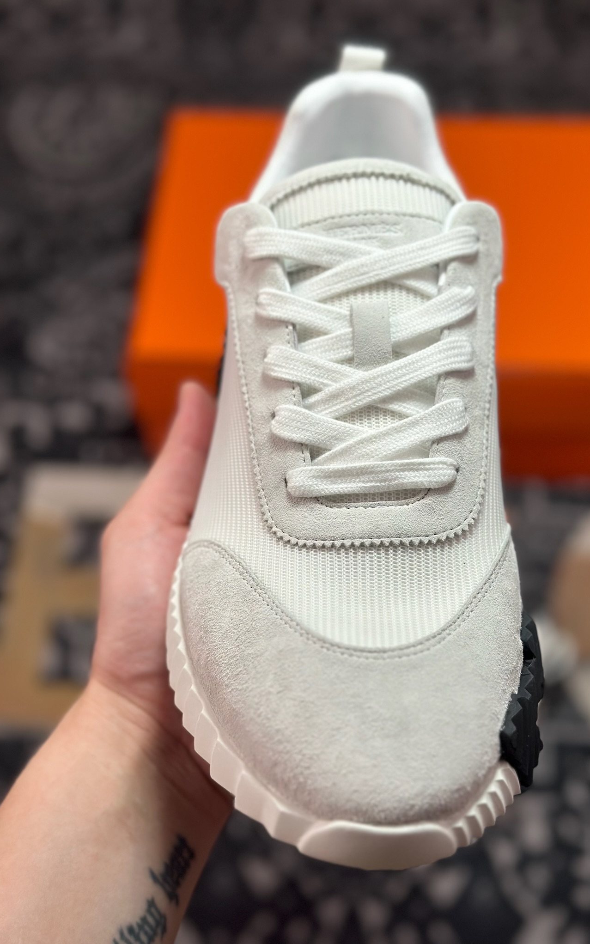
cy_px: 471
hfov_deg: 25.3
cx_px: 351
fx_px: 1312
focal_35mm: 51
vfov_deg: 39.6
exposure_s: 1/1751
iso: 80
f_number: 1.78
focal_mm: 6.86
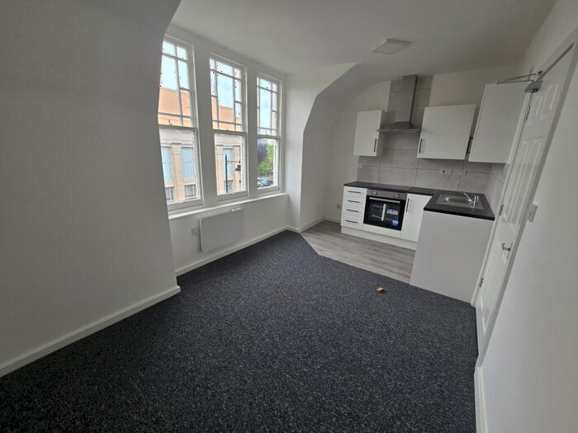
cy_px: 216
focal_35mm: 13
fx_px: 217
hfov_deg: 106.2
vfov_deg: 89.9
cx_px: 289
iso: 50
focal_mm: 2.2
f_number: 2.2
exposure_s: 1/182
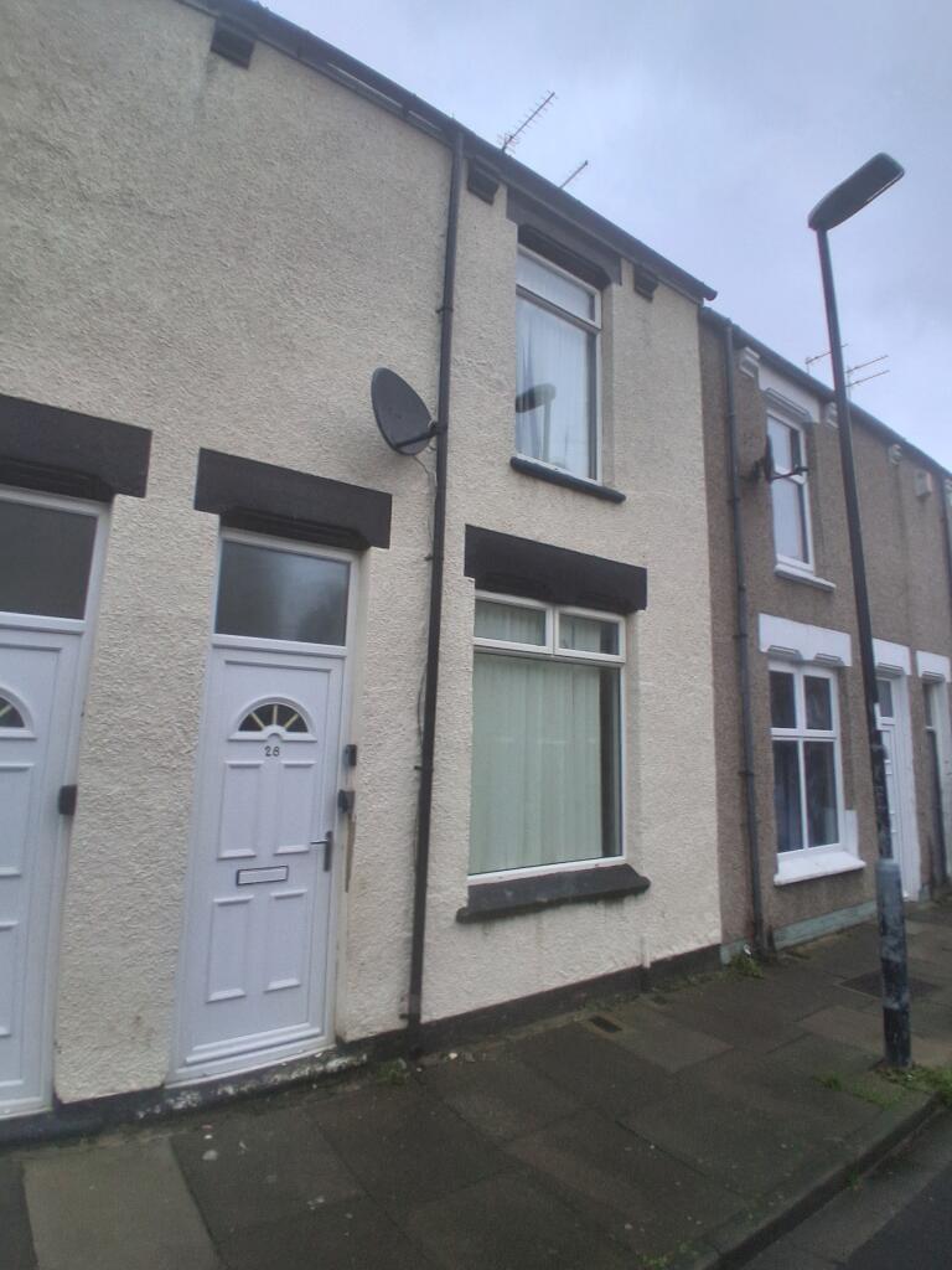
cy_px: 635
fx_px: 623
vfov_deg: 91.0
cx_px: 476
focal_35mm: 17
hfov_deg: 74.7
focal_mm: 1.4
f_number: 2.2
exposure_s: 1/114
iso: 50
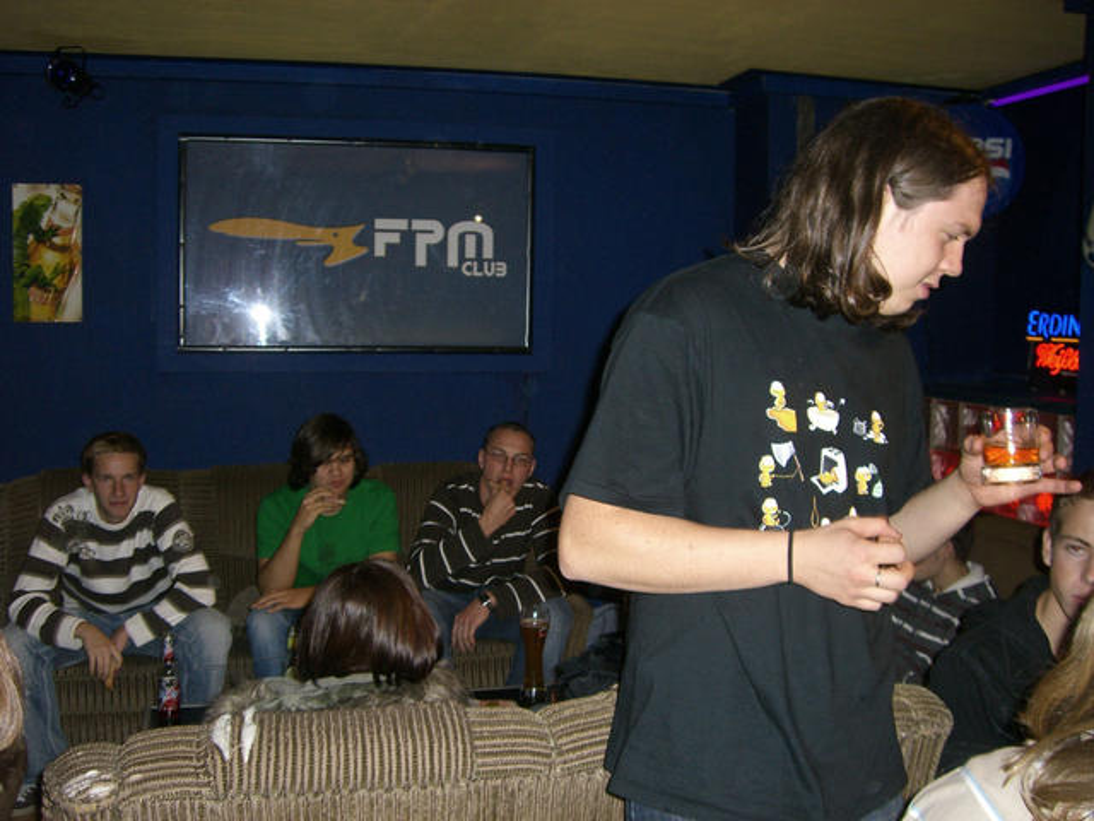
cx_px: 547
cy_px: 410
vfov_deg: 37.7
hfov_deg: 49.0
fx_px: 1201
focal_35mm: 38
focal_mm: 6.2
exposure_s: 1/60
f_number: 2.7
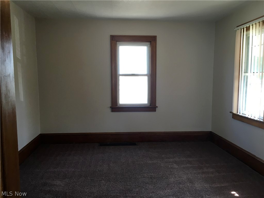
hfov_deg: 61.7
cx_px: 132
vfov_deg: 48.2
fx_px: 221
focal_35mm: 29
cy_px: 99
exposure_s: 1/30
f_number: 2.2
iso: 32
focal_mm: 4.15
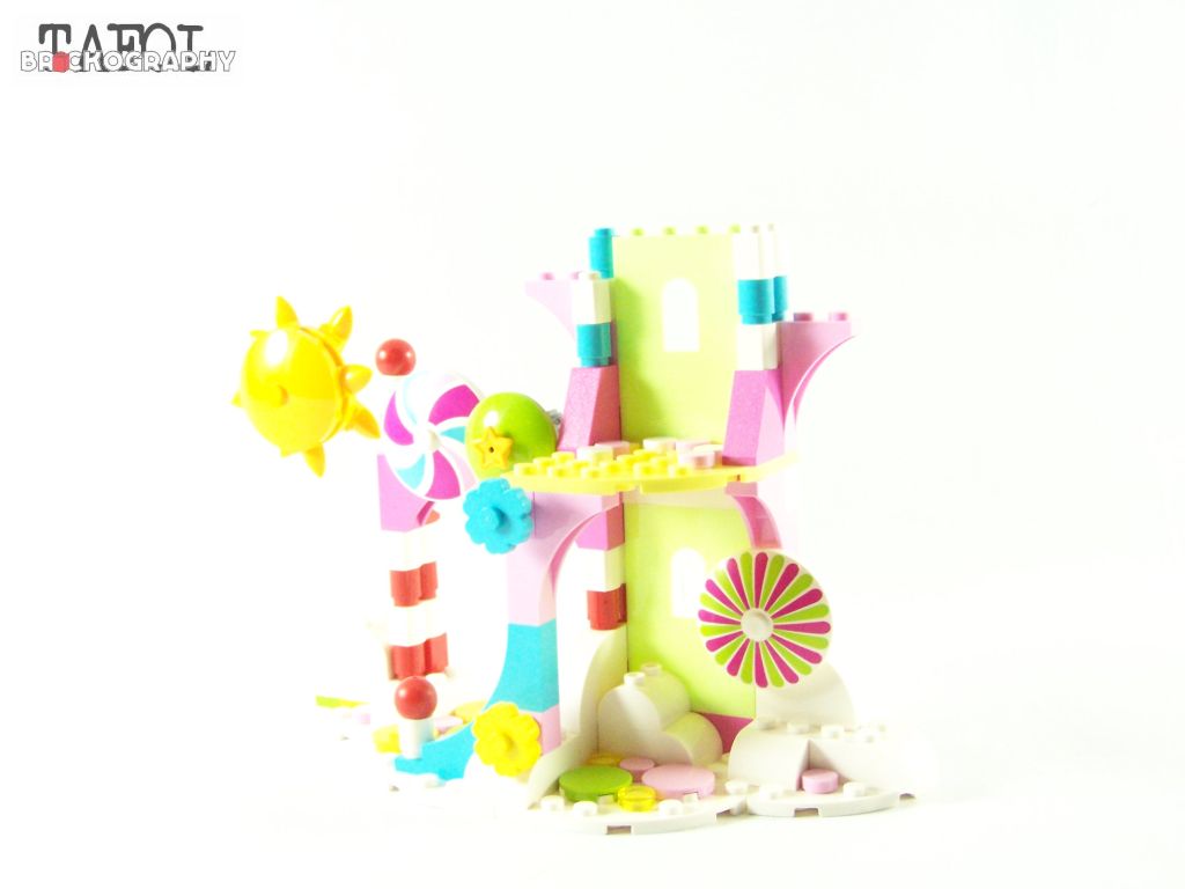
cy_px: 444
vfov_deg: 30.3
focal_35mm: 48
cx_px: 592
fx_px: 1643
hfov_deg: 39.7
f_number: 3.6
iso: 400
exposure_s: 1/60
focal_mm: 8
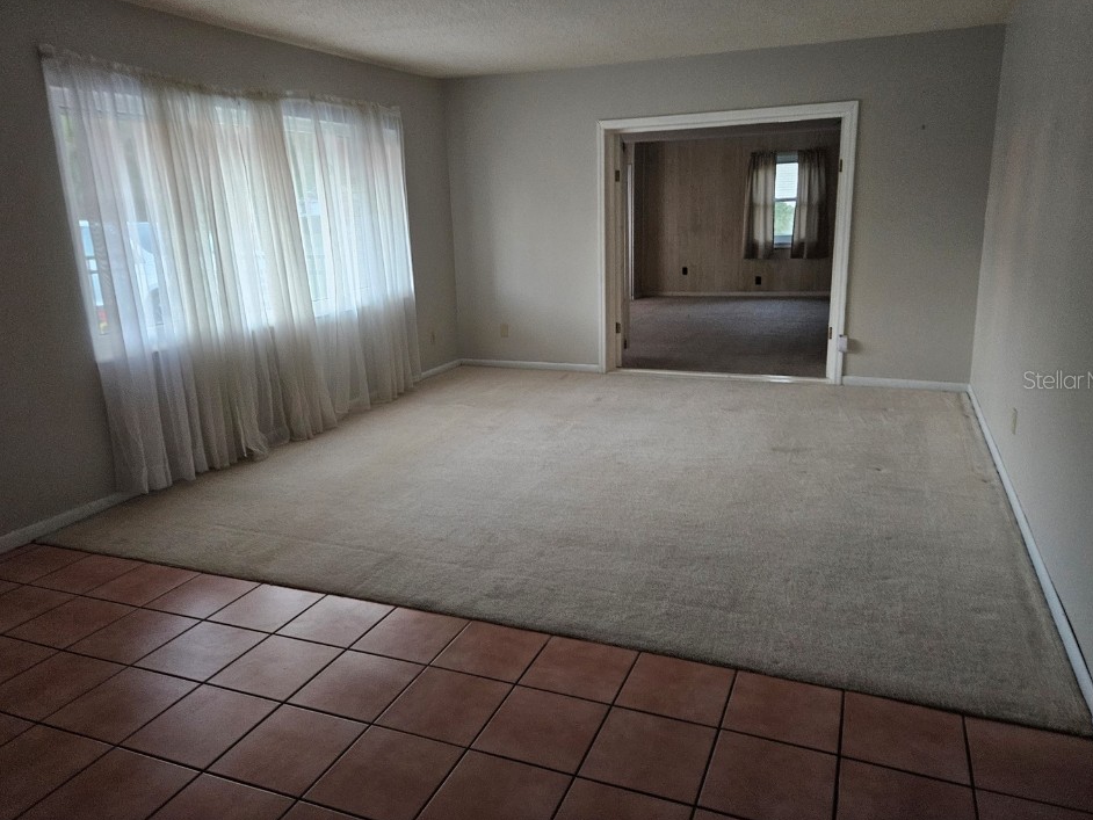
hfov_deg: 69.4
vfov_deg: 54.8
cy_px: 379
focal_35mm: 25
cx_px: 538
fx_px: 790
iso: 500
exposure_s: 1/30
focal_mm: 5.4
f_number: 1.8
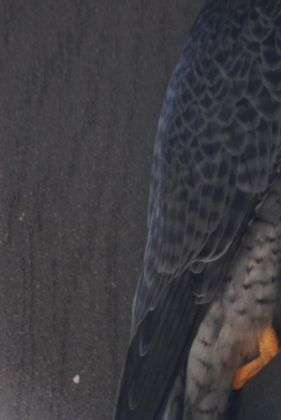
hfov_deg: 1.6
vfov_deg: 2.4
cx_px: 290
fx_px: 10080
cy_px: 166
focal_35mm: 864
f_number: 5.3
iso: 400
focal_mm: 220
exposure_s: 1/80
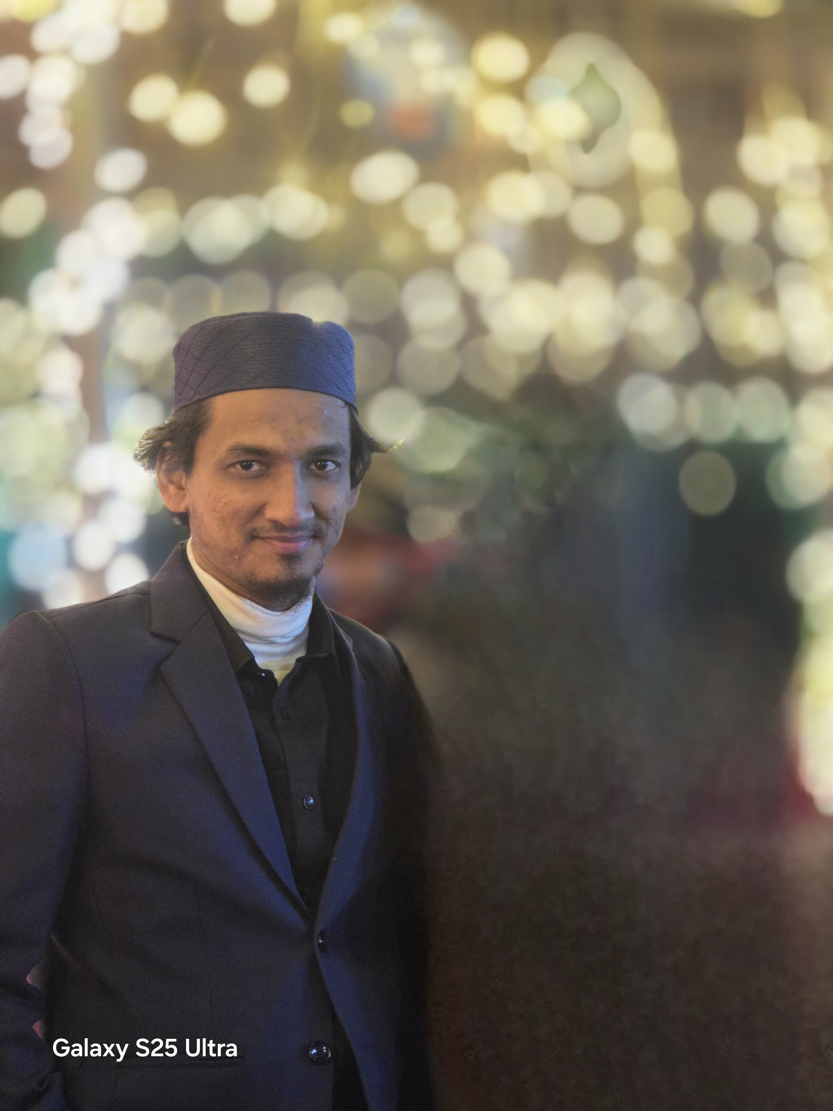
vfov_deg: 17.1
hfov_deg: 12.9
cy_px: 556
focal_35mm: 115
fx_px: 3690
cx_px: 416
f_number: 3.4
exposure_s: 1/16.7
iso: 2000
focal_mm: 18.6
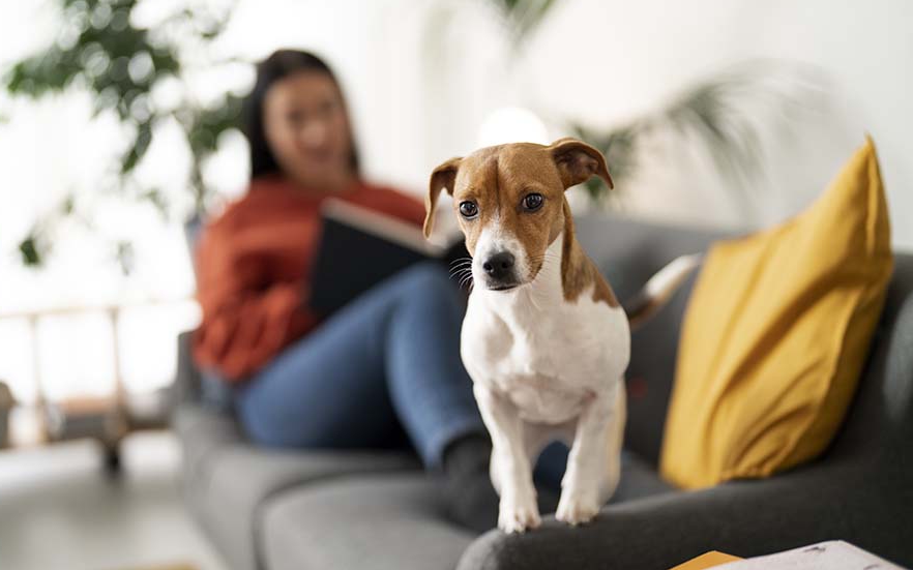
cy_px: 286
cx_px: 451
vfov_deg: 24.9
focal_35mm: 52
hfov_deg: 38.9
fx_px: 1294
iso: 1000
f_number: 1.2
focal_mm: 50
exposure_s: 1/250
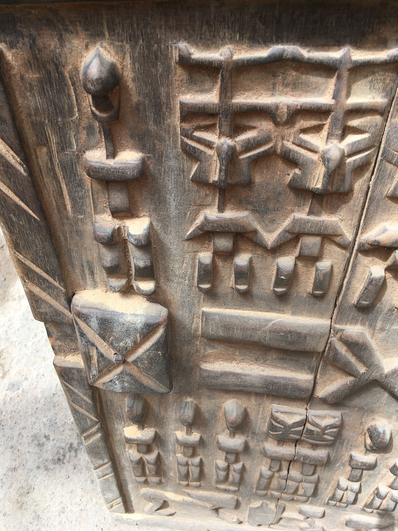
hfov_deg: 48.2
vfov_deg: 61.7
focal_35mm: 29
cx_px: 199
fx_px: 445
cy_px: 266
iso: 25
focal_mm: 4.15
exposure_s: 1/247
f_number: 2.2
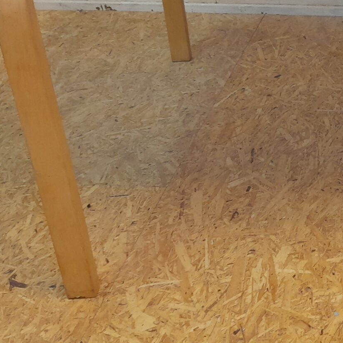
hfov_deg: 22.9
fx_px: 774
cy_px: 32
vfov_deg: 24.3
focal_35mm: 69
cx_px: 414
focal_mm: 4.6
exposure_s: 1/50
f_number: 2
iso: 200
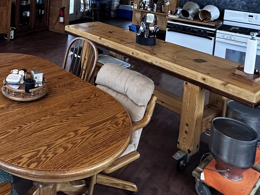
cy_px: -8
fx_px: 270
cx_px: 70
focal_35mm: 36
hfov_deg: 49.6
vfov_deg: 35.2
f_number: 2.2
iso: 320
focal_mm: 2.22
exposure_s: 1/63
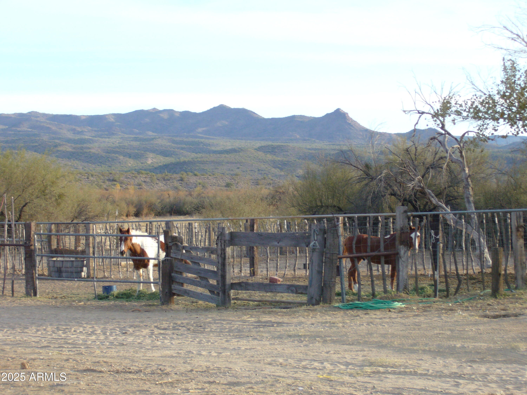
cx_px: 264
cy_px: 198
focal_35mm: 103
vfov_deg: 14.4
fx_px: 1568
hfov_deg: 19.1
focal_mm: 17
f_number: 4.9
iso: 100
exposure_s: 1/160
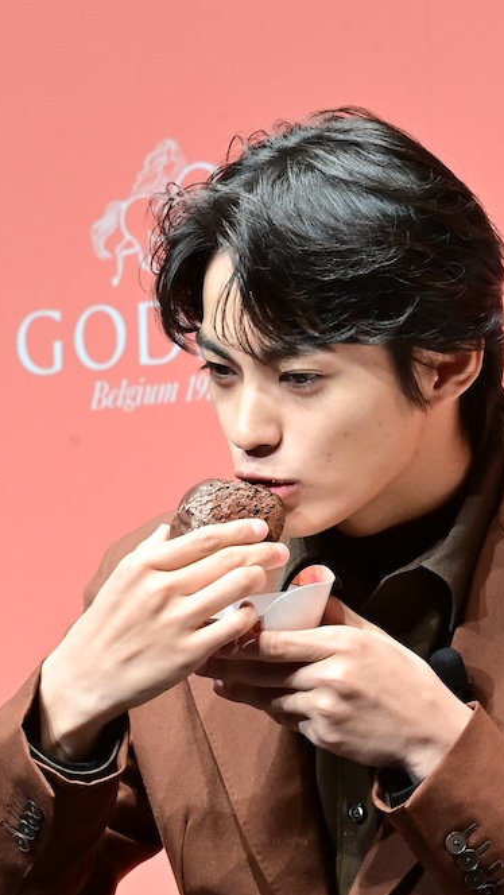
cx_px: 363
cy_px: 448
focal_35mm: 544
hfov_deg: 2.2
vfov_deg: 4.0
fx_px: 12911
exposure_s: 1/160
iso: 6400
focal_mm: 230
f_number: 11
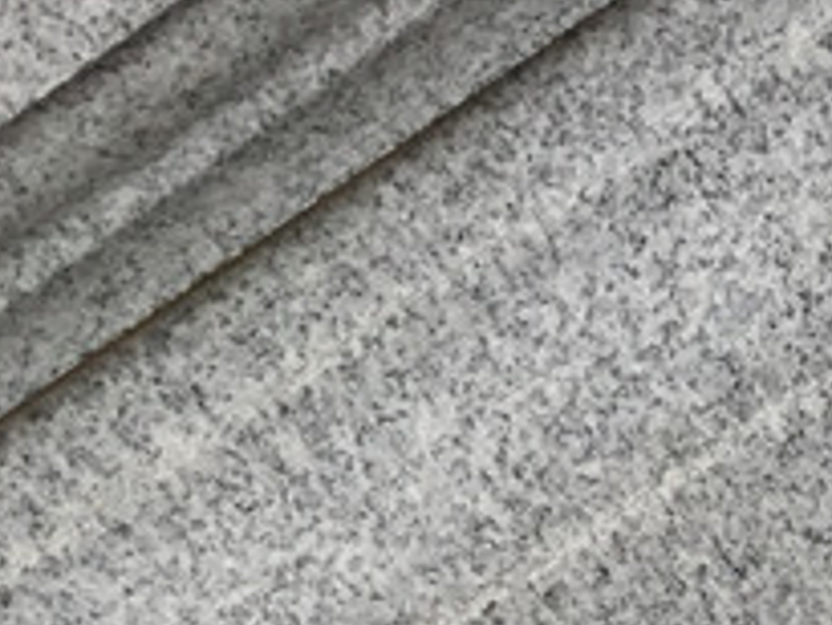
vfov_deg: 10.0
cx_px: 1640
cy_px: 1321
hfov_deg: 12.8
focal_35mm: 136
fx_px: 3271
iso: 25
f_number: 2.4
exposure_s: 1/450
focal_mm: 3.3
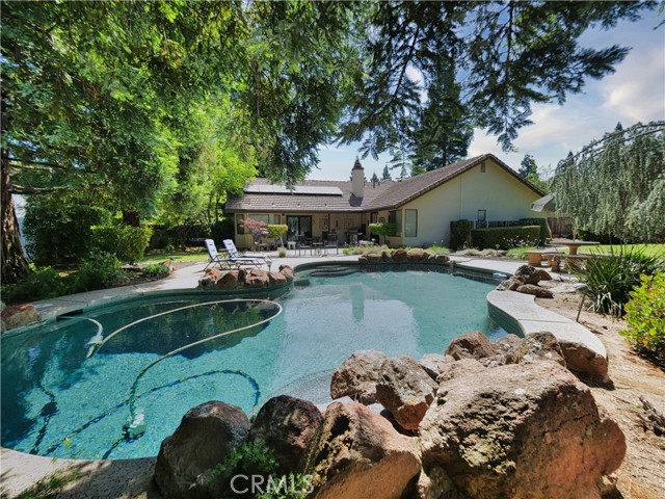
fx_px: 269
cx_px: 332
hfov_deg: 102.1
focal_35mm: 14
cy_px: 250
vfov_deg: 85.7
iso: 250
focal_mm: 7
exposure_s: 1/640
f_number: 4.5
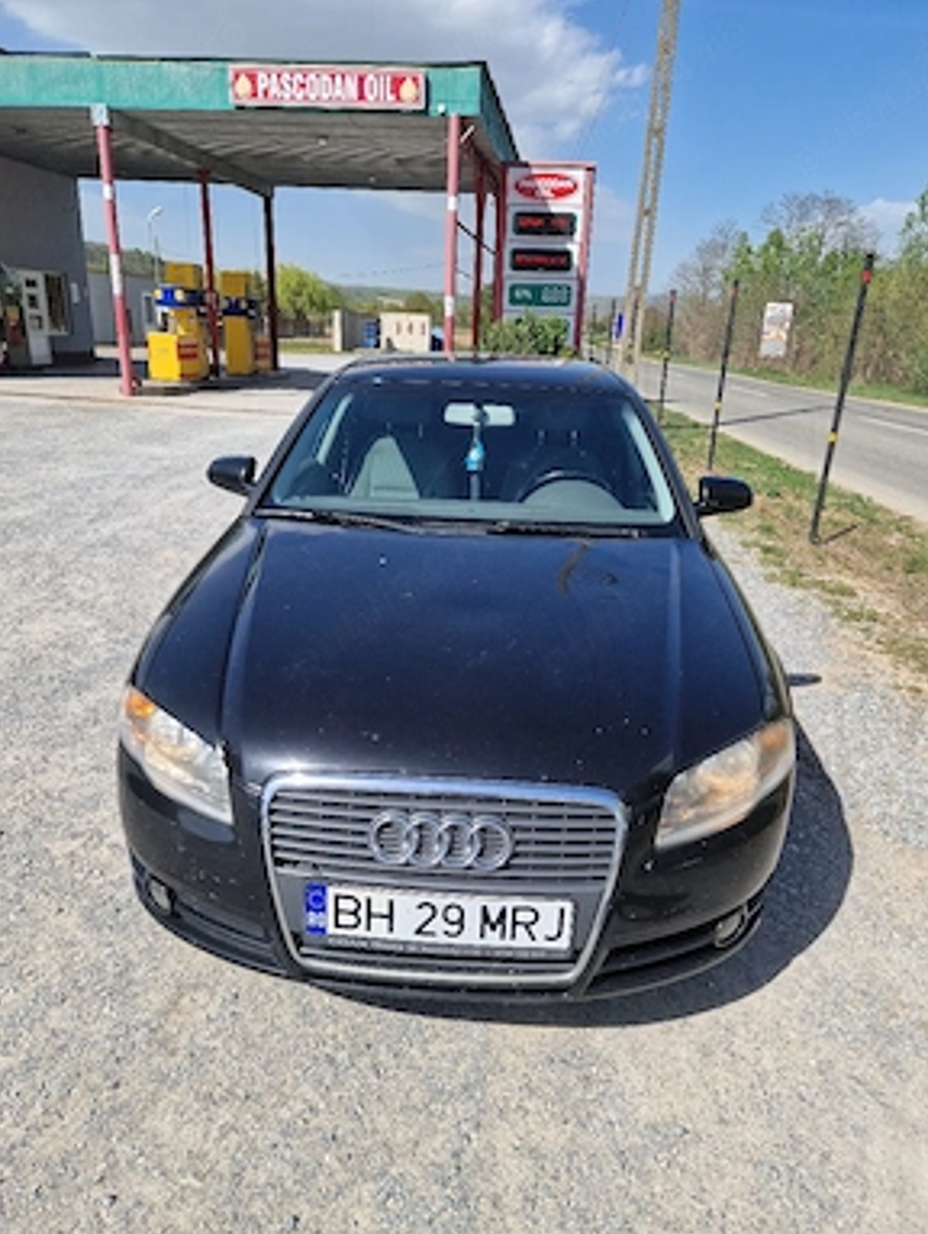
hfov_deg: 56.9
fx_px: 856
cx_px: 458
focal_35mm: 24
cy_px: 638
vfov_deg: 71.5
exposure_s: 1/1667
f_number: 1.8
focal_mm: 5.4
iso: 50
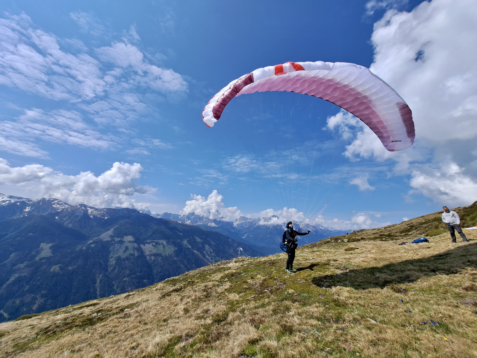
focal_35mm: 13
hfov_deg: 106.2
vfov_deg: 89.9
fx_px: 179
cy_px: 179
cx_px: 238
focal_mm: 1.74
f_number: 2.2
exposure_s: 1/1887
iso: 50
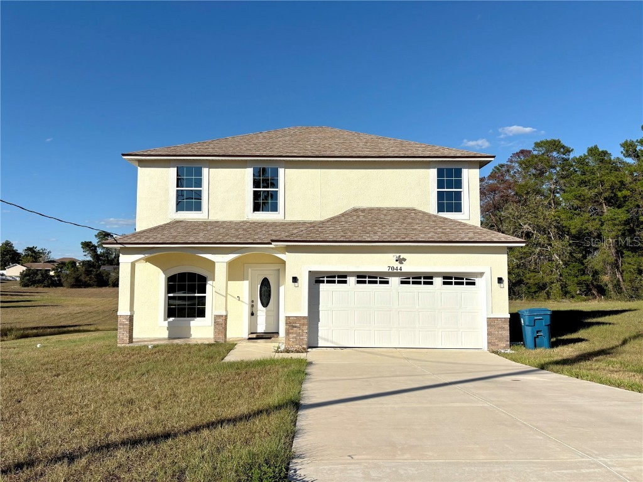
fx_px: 483
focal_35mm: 26
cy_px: 241
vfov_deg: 53.1
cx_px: 322
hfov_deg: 67.3
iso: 50
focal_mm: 5.96
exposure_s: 1/6993
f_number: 1.6
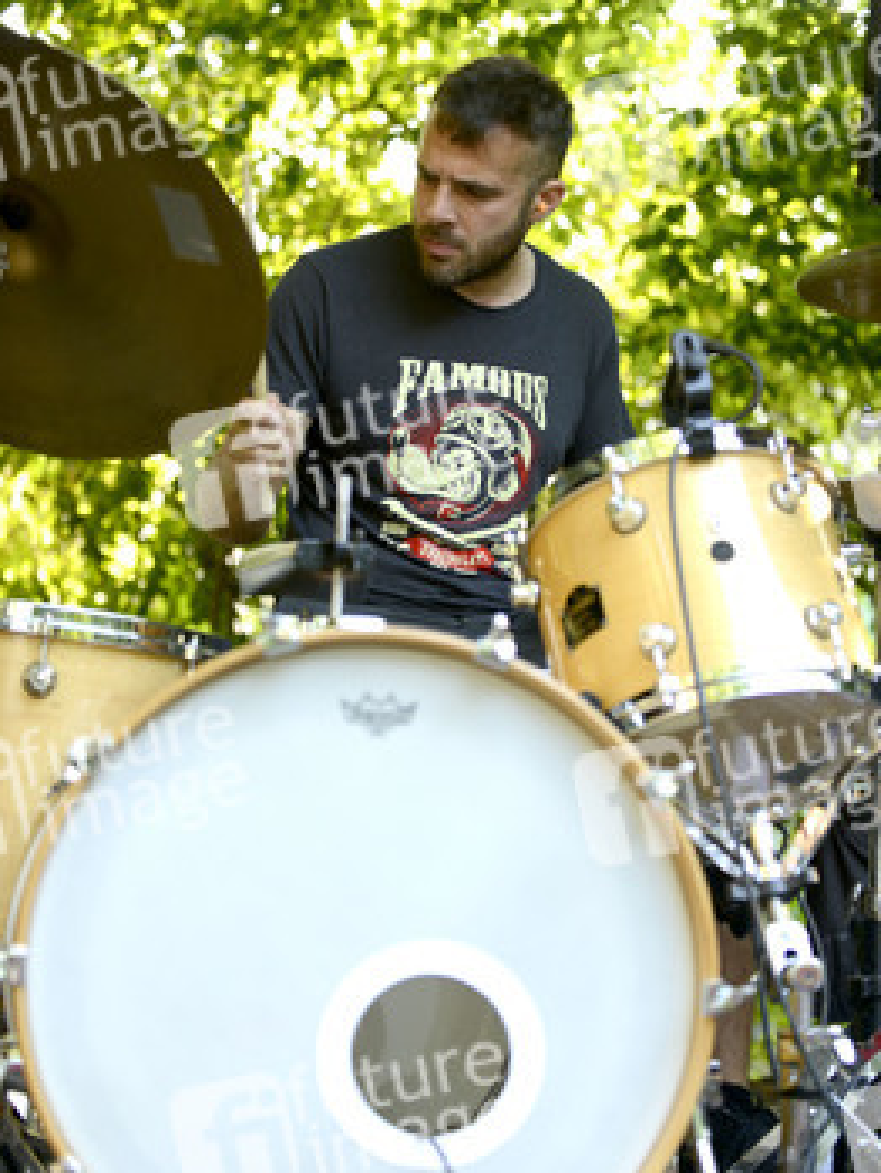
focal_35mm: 77
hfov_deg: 19.1
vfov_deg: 25.3
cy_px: 618
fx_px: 2611
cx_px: 440
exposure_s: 1/250
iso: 800
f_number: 2.8
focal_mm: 70
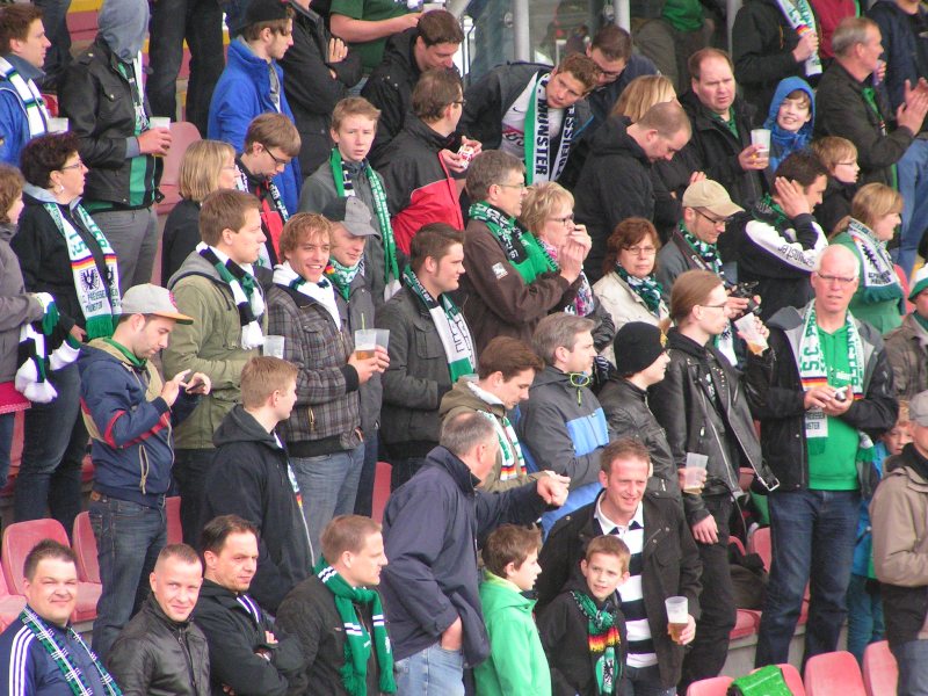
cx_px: 464
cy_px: 348
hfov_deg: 5.6
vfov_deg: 4.2
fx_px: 9517
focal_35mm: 355
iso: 200
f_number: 3.5
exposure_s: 1/400
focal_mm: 54.2
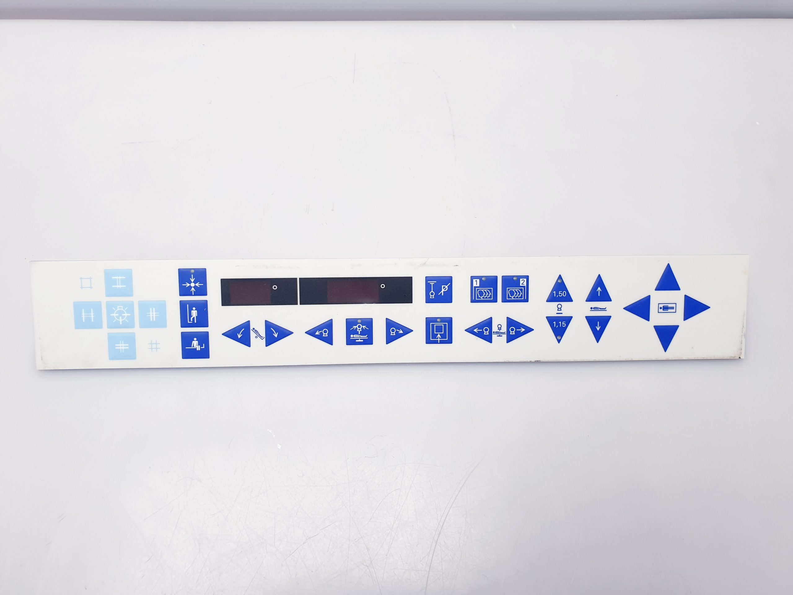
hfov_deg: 67.3
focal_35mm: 26
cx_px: 396
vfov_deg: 53.1
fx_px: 596
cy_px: 298
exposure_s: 1/50
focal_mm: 4.3
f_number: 2.4
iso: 64
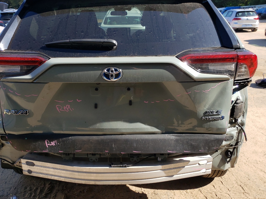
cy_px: 98
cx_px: 116
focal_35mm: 35
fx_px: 269
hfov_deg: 52.5
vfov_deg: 40.7
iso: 50
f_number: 1.5
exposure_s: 1/1250
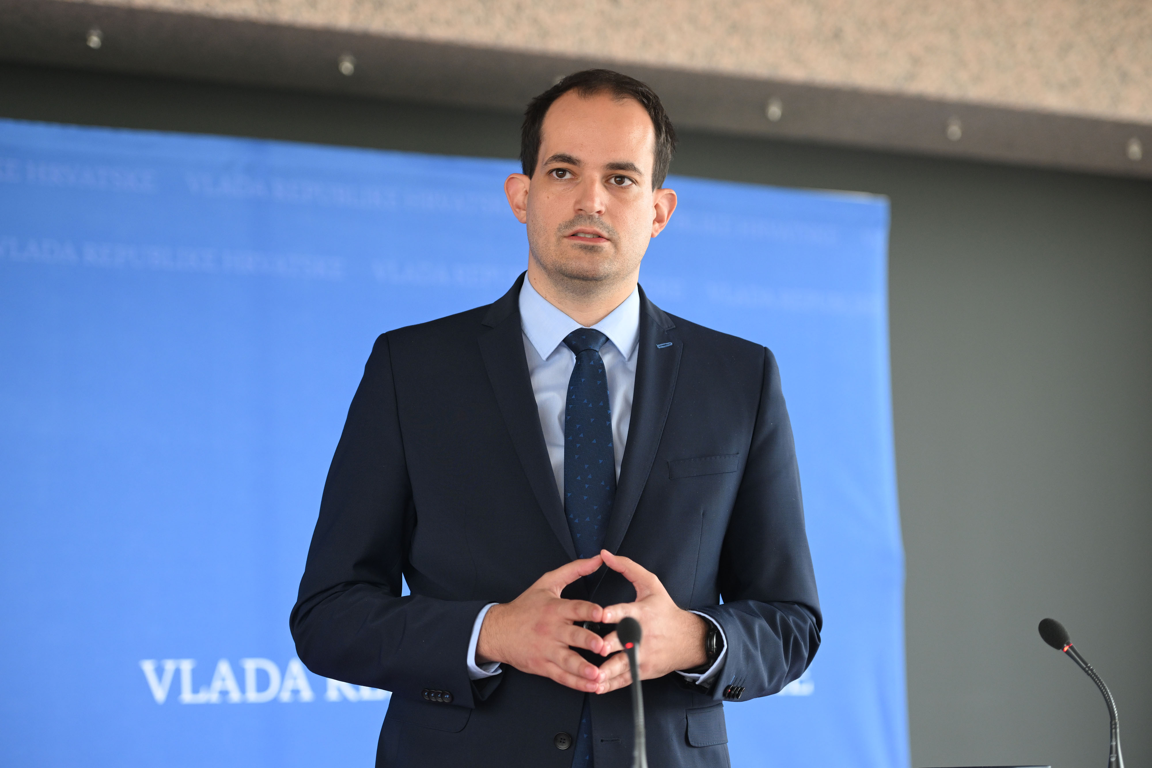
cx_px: 576
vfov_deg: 12.5
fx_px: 3520
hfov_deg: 18.6
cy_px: 384
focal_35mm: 110
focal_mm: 110
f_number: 3.2
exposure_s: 1/250
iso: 1400
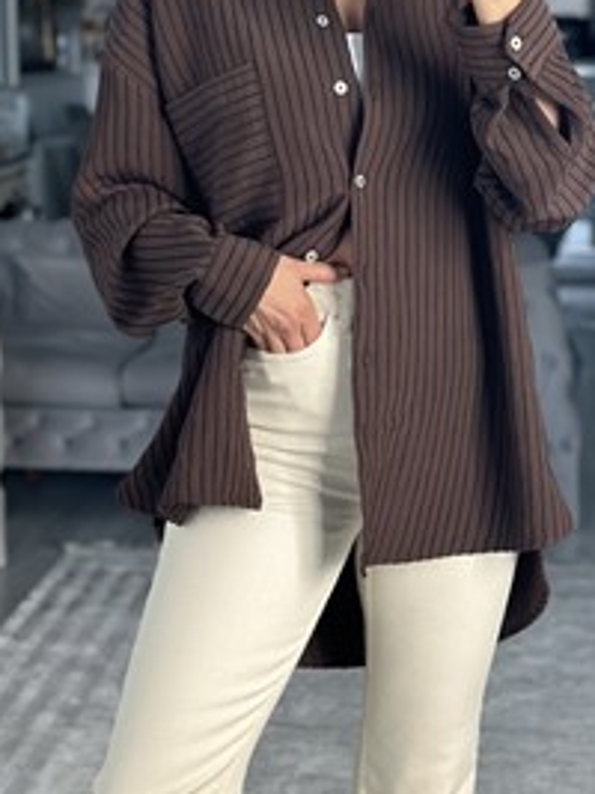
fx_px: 2087
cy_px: 140
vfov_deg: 21.2
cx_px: 336
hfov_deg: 16.2
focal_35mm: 91
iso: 100
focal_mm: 6.86
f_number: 1.78
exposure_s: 1/171
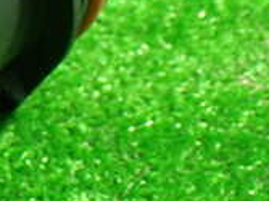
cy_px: -47
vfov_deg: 13.3
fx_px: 839
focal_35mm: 108
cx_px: -111
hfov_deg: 16.8
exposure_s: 1/50
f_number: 2.3
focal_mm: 5.4
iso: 800
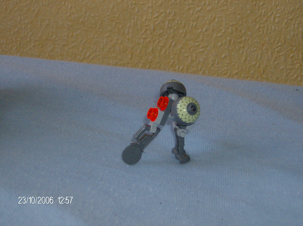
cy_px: 113
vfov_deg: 20.9
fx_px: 611
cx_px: 152
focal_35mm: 70
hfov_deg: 27.8
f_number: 3.7
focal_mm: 11.6
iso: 200
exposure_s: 1/91.3
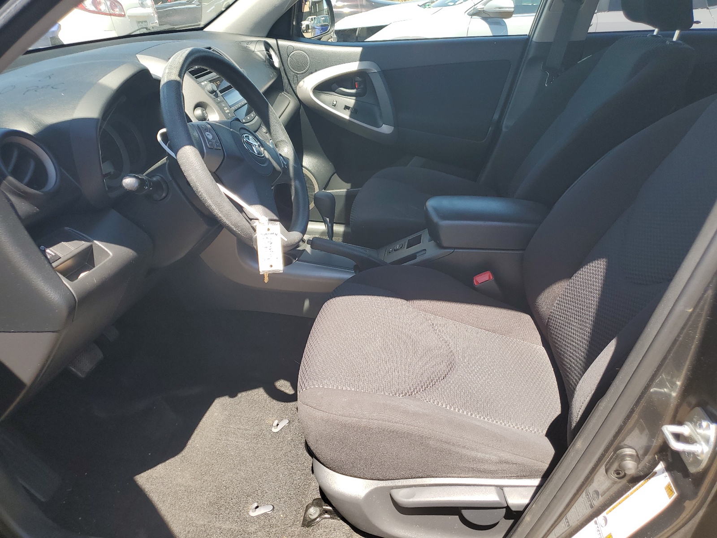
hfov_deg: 67.3
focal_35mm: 26
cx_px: 358
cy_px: 269
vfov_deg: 53.1
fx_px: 539
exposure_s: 1/526
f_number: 1.5
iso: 50
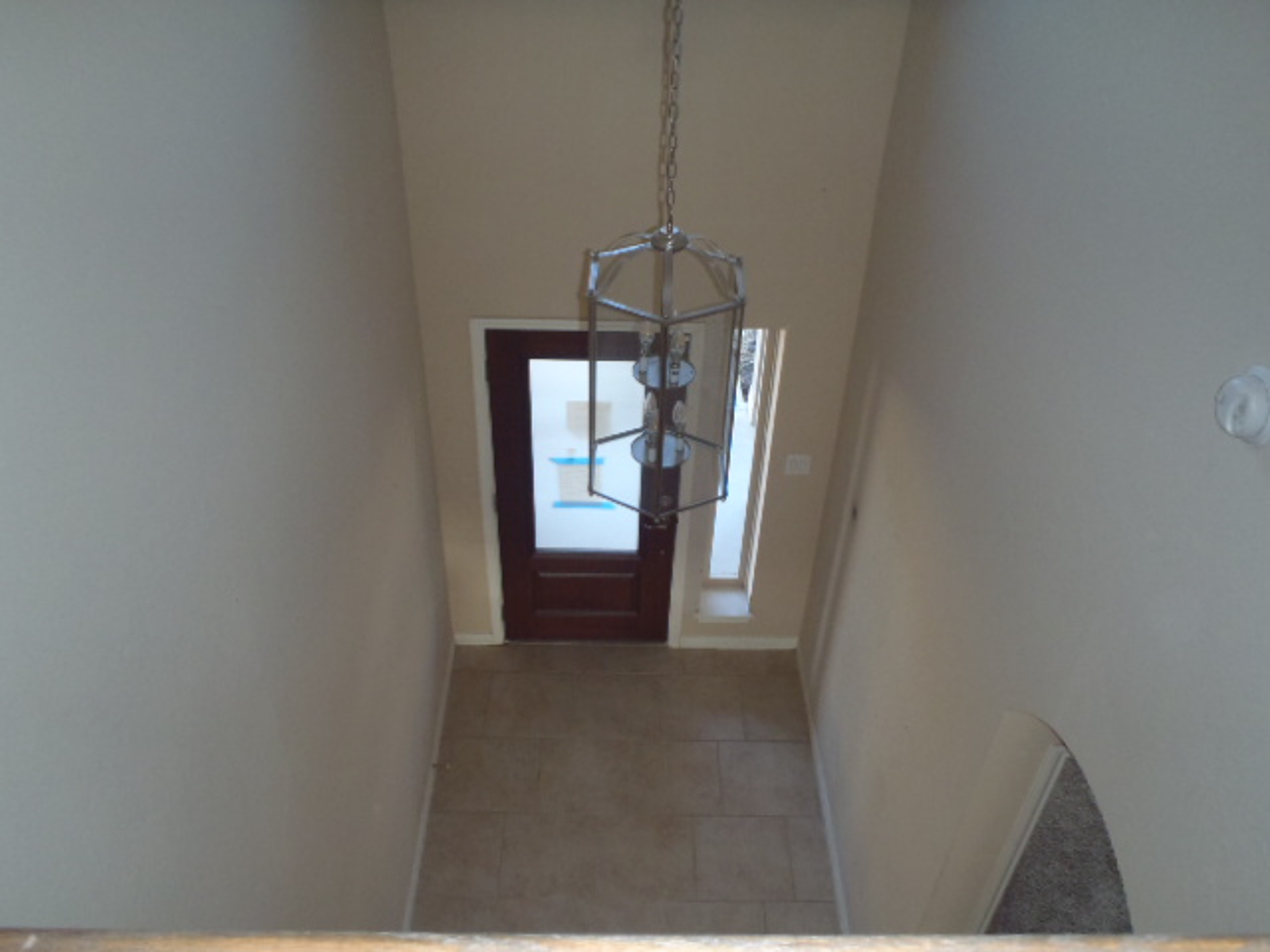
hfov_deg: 63.4
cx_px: 635
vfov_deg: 49.7
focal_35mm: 28
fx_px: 1027
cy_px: 476
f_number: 3.9
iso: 250
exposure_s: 1/30
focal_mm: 5
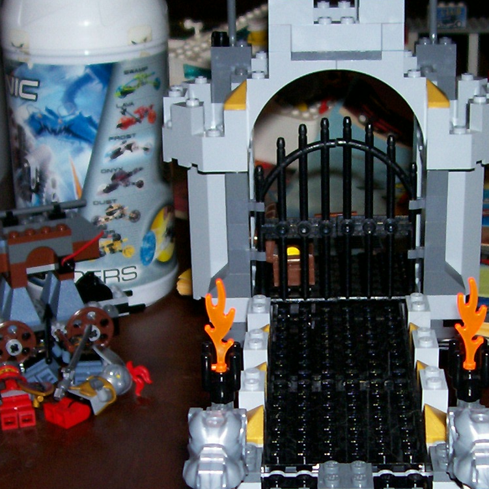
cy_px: 328
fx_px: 1311
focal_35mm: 82
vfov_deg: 21.1
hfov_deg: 21.1
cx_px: 287
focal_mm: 5.6
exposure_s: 1/64
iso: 80
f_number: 2.7
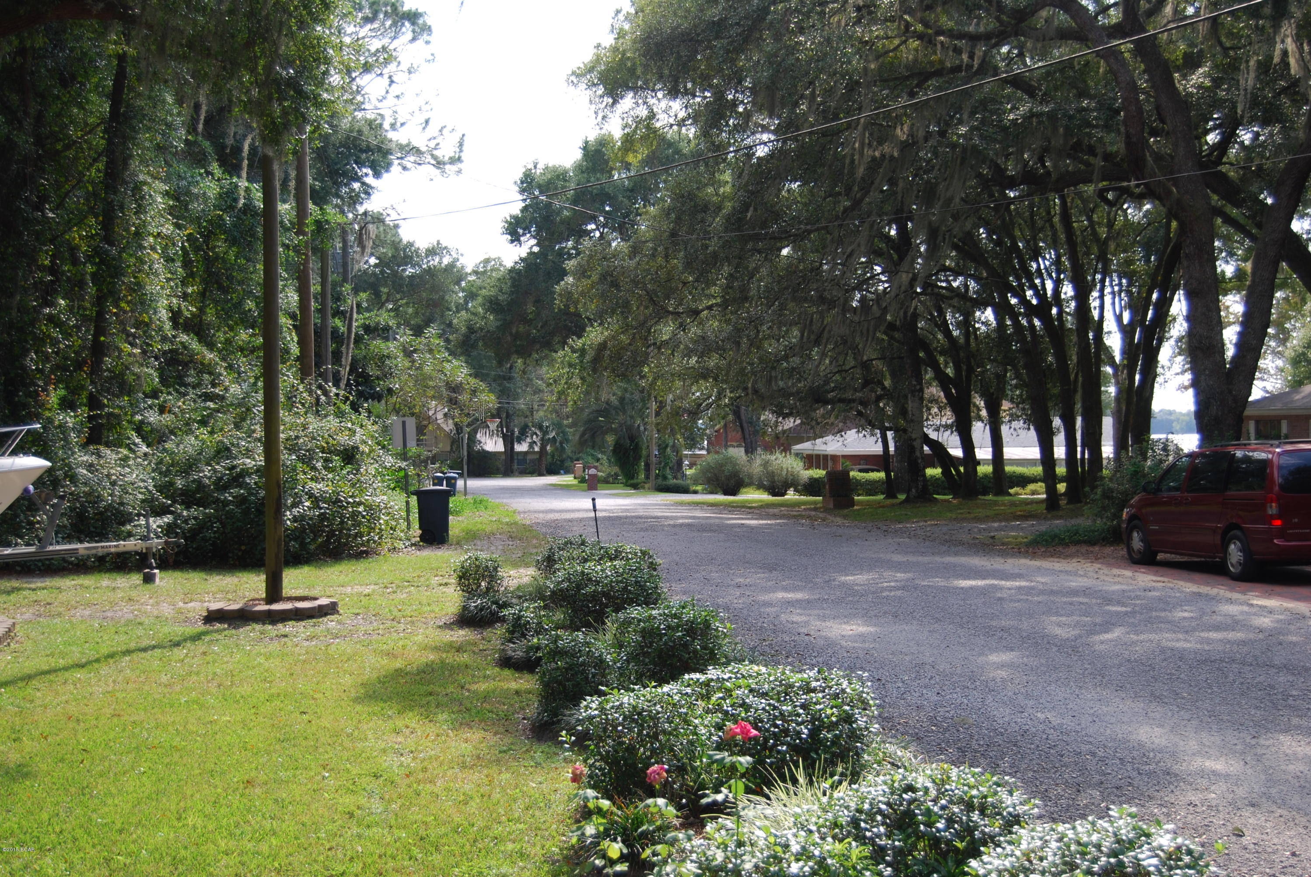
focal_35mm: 48
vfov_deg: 28.1
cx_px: 656
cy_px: 438
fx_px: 1750
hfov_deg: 41.1
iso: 100
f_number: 4.5
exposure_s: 1/160
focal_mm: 32
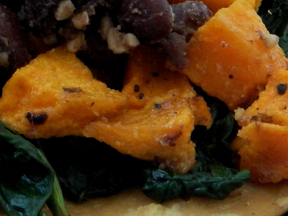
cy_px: -117
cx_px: -218
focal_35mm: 315
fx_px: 2621
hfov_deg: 6.2
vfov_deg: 4.7
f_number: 4.3
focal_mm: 15.3
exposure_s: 1/15
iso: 400
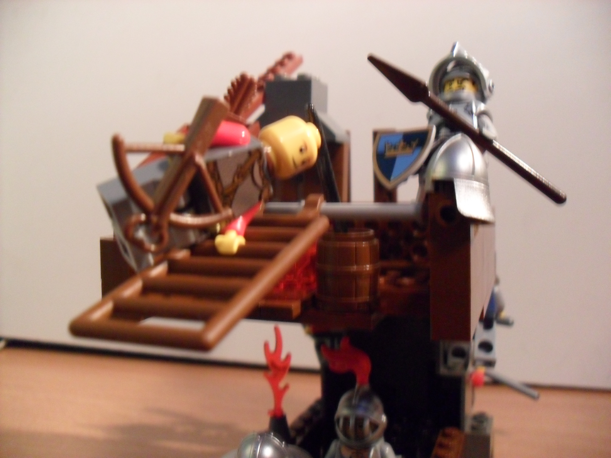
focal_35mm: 35
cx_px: 306
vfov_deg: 40.7
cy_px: 229
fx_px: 618
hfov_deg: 52.6
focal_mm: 6.3
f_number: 3
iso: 400
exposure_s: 1/6
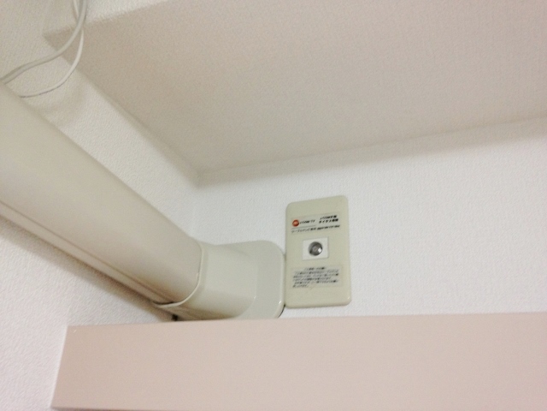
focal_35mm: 33
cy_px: 206
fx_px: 521
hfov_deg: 55.4
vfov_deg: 42.9
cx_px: 274
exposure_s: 1/20
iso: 125
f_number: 2.4
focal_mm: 4.12
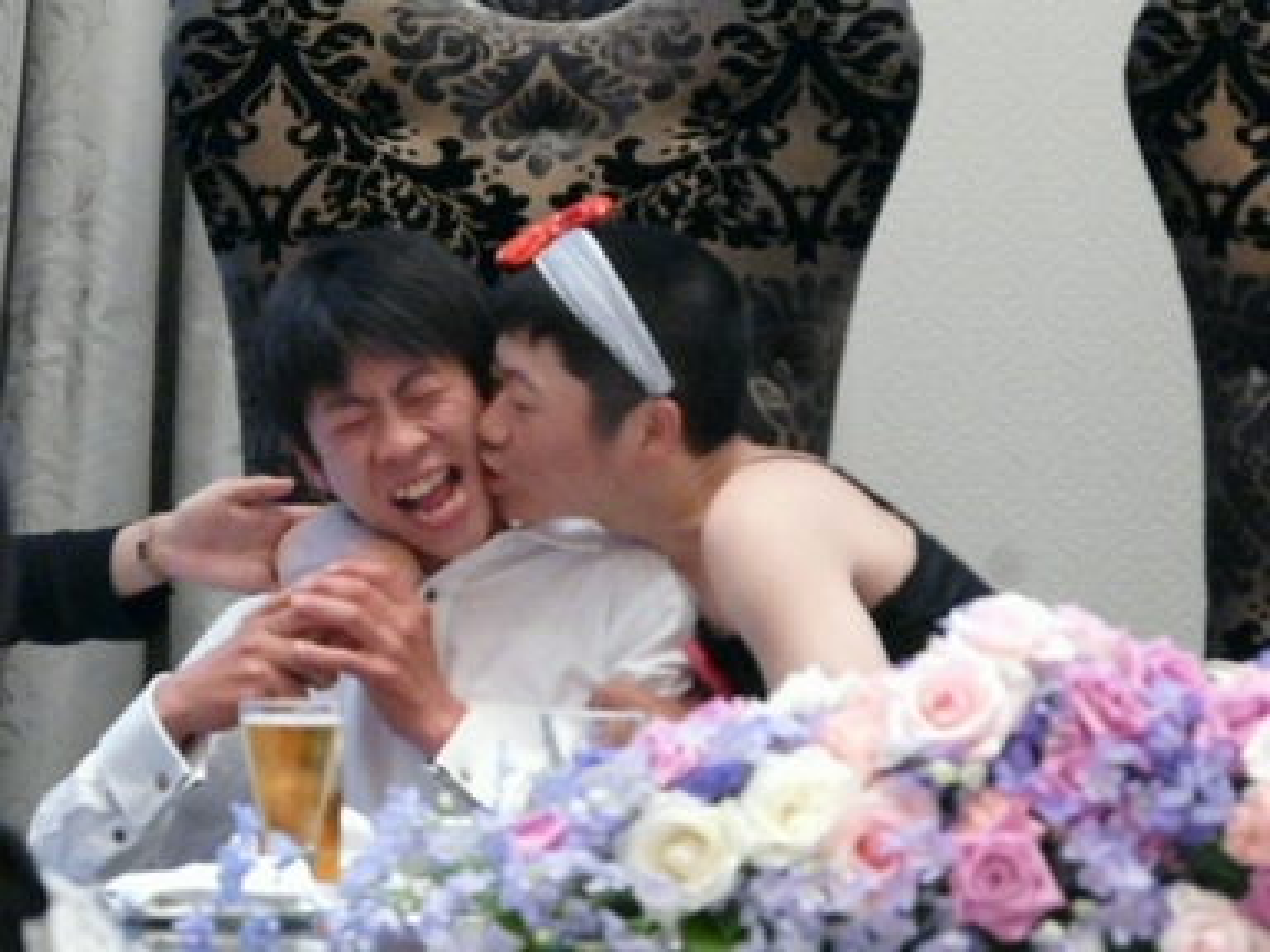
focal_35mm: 214
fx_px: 7851
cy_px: 476
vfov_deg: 6.9
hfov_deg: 9.2
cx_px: 635
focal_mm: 35.2
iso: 1600
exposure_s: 1/100
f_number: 3.6
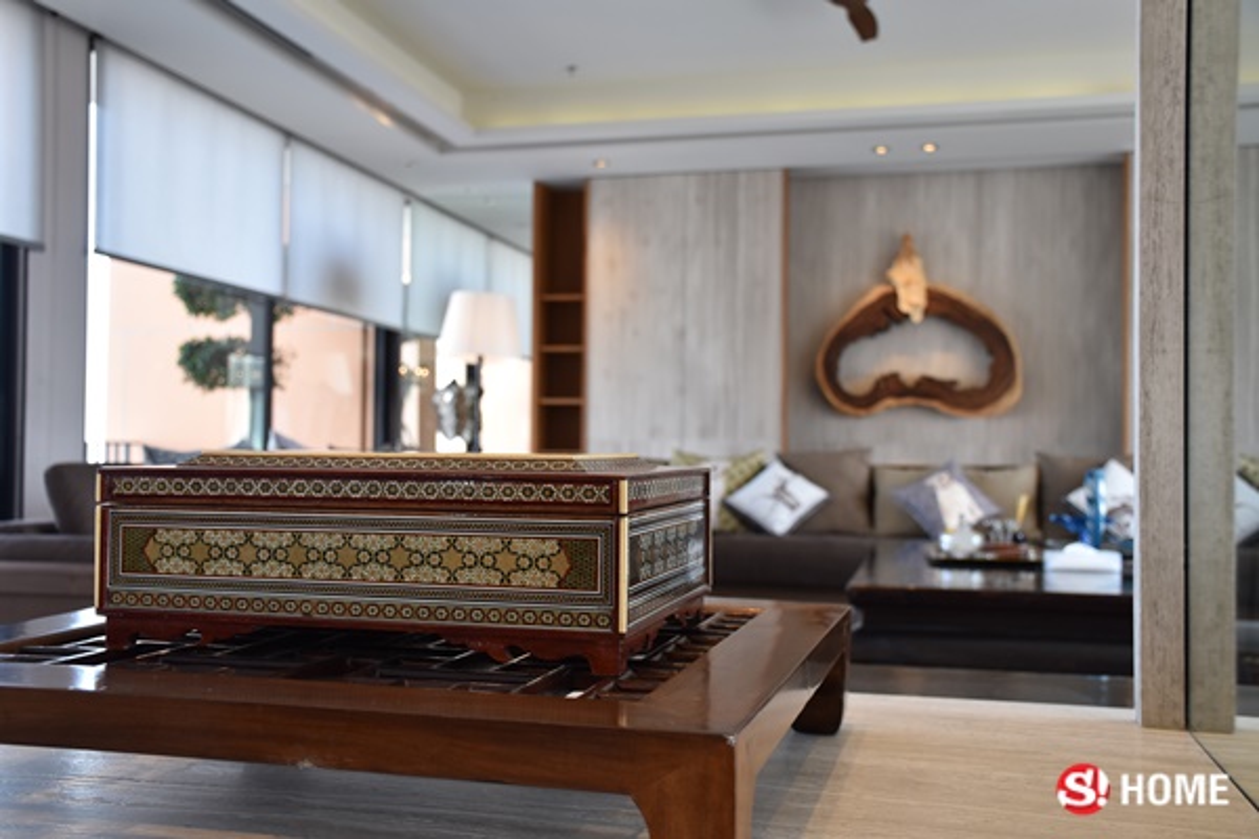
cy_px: 420
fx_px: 1259
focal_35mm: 36
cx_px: 630
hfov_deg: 53.1
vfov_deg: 36.9
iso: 400
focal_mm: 24
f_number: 5
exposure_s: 1/100
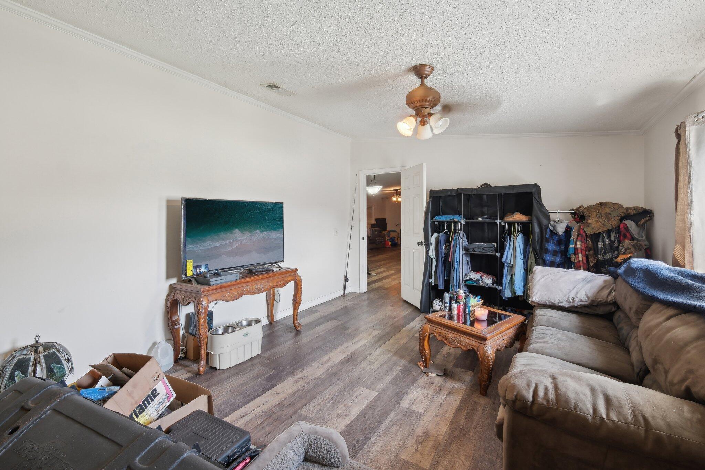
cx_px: 352
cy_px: 235
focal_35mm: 15
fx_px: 294
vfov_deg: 77.3
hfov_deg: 100.4
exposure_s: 1/8
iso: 400
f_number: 8
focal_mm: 10
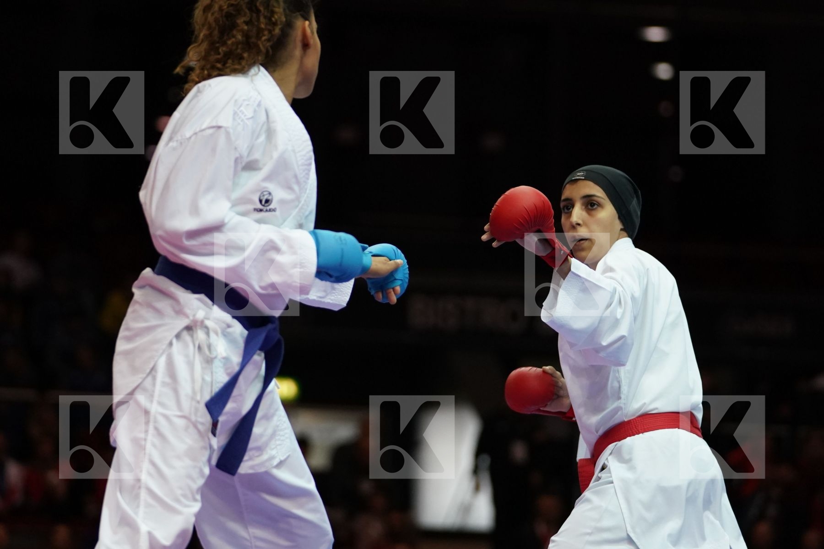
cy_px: 274
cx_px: 412
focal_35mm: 177
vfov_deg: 7.8
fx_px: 4051
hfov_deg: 11.6
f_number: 2.8
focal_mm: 118
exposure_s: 1/1000
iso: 2500
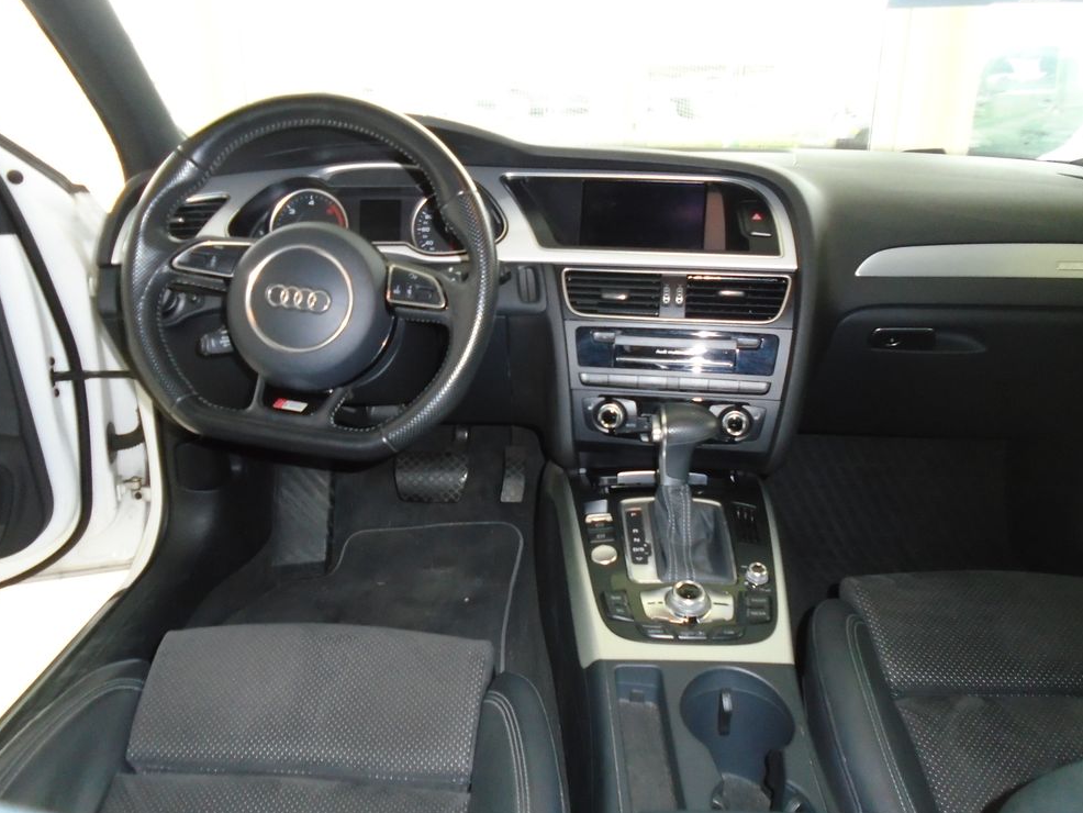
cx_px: 528
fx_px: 845
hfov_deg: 65.3
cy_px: 398
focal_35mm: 27
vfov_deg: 51.4
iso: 400
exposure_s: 1/30
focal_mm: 4.6
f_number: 3.2
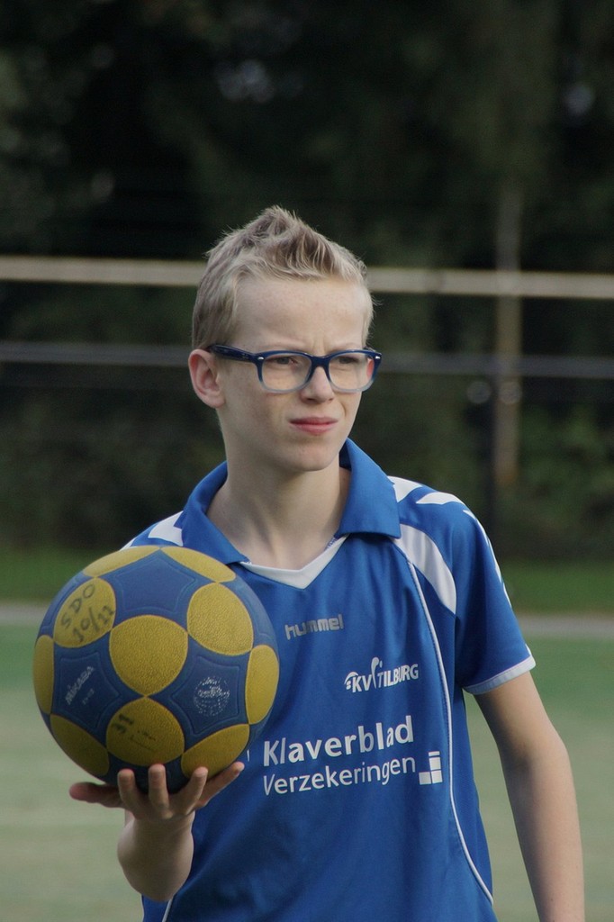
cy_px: 461
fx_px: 9599
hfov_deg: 3.7
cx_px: 307
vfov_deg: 5.5
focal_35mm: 375
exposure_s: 1/320
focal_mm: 250
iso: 200
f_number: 7.1
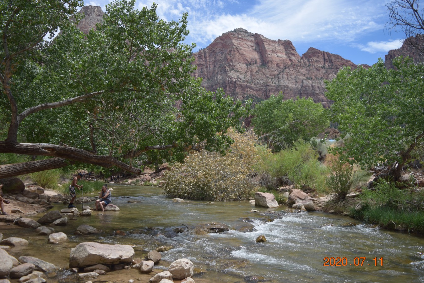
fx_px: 353
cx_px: 212
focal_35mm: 30
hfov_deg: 61.9
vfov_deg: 43.6
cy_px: 142
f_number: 3.5
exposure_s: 1/2000
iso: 200
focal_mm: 20
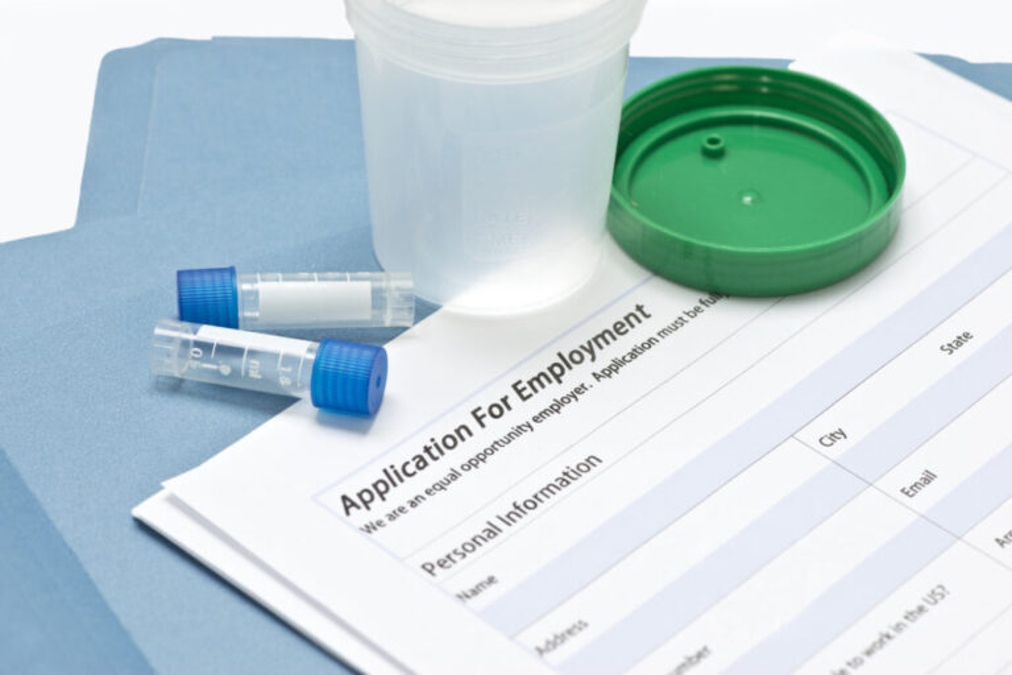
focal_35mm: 105
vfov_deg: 13.0
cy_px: 338
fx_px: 2951
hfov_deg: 19.5
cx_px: 506
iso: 200
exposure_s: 1/200
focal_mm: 105
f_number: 10
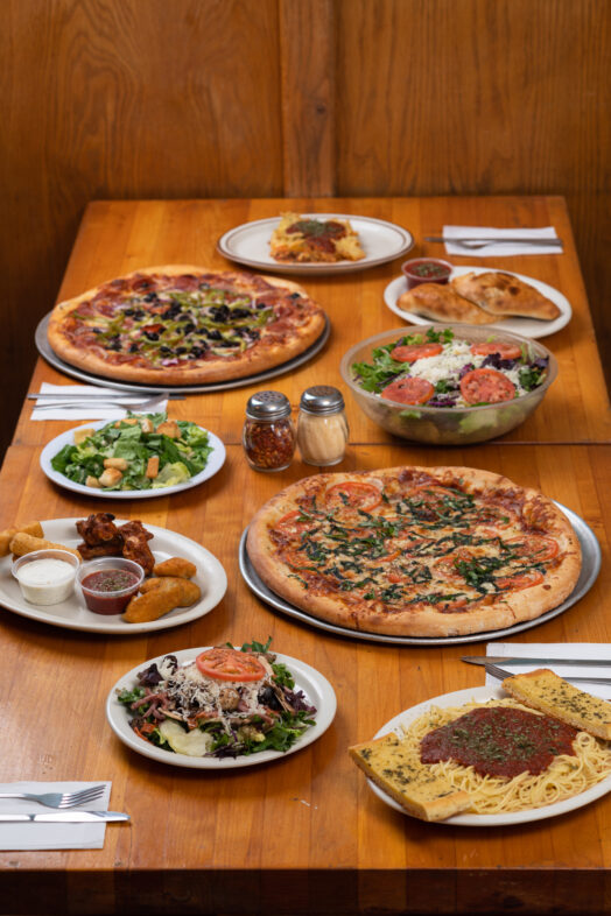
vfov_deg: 22.6
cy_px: 458
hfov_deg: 15.2
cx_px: 306
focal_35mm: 90
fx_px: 2291
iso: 100
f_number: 6.7
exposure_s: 1/60
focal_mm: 90
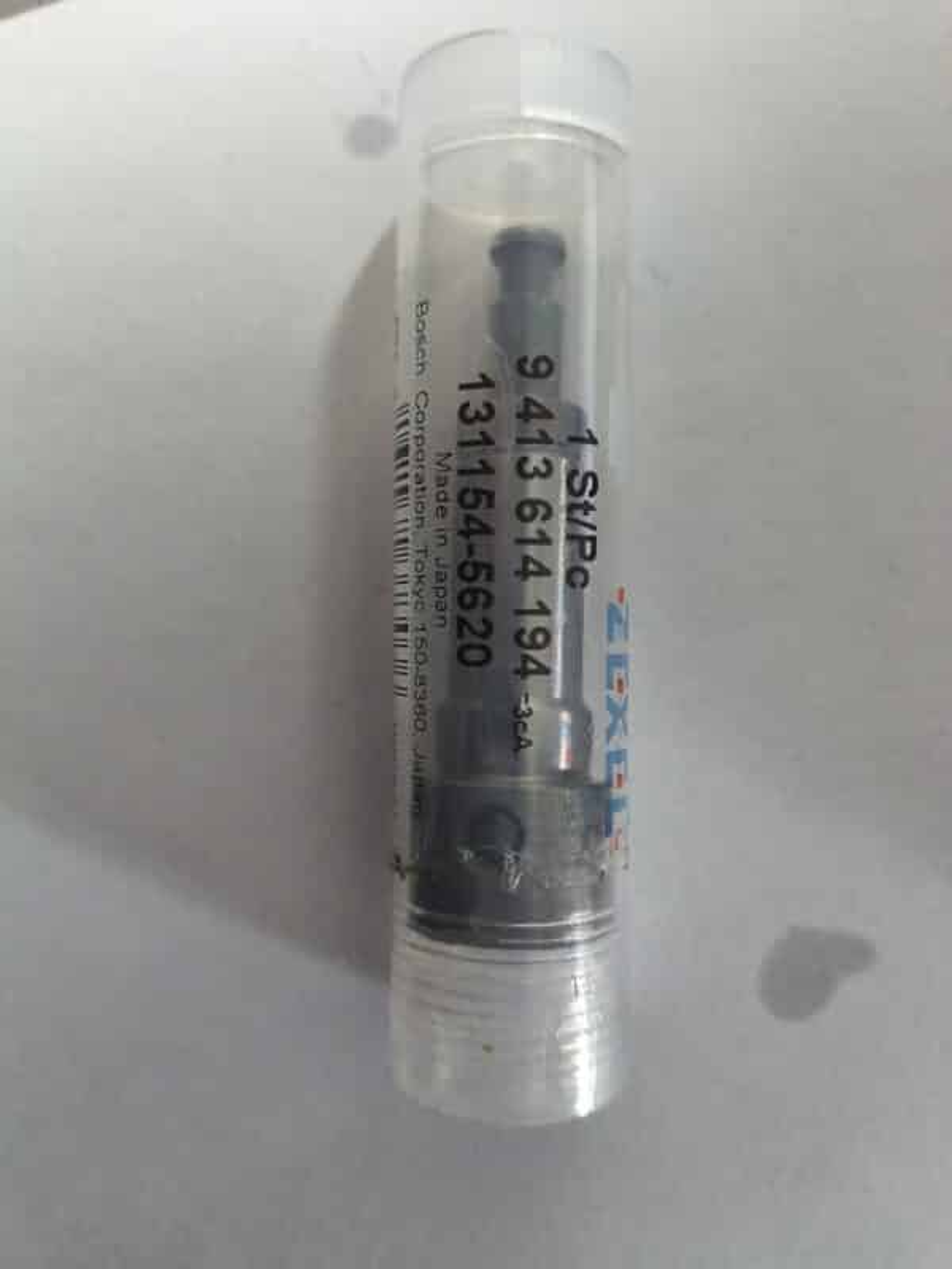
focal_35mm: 26
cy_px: 634
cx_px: 476
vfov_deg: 67.3
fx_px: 953
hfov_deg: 53.1
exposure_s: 1/50
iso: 1002
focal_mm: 4.81
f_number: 1.8
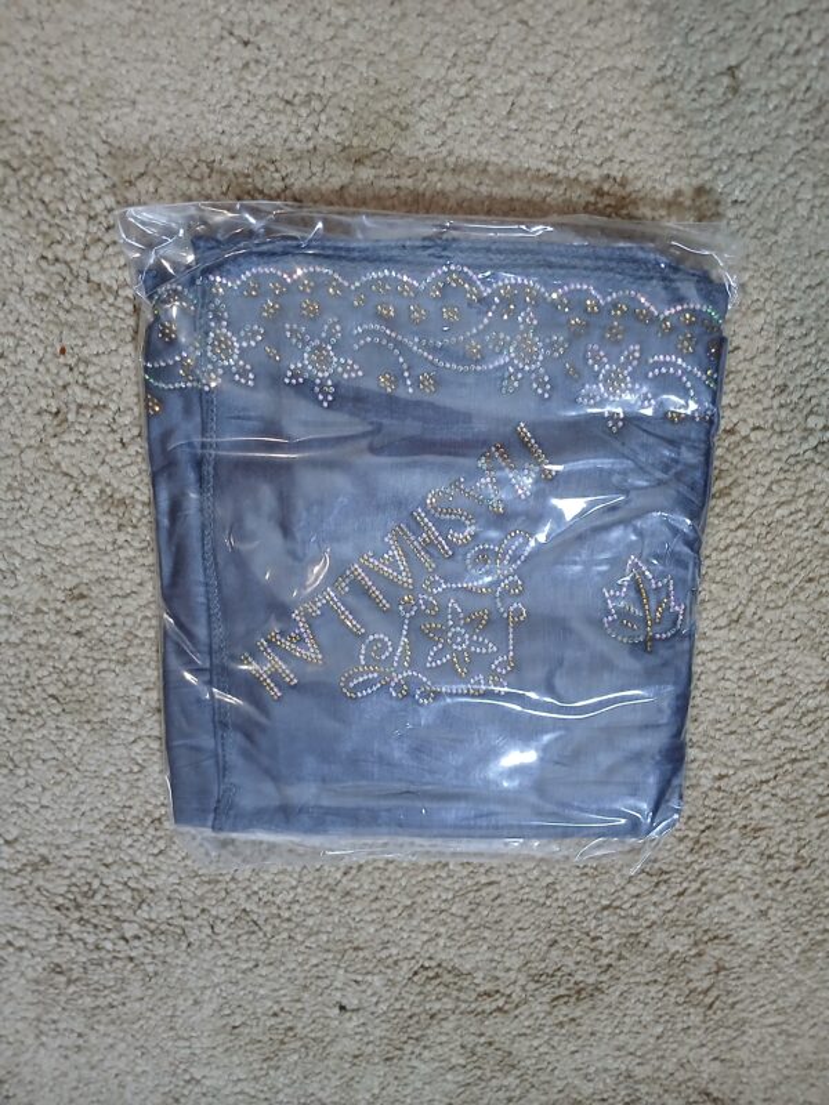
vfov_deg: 67.3
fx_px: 830
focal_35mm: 26
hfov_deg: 53.1
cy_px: 552
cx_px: 414
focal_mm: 3.98
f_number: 1.8
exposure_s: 1/24
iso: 320
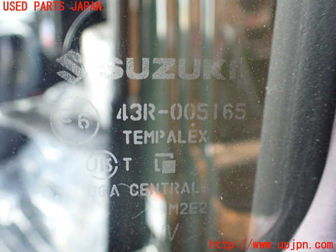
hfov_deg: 60.0
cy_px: 126
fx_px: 291
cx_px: 168
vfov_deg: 46.8
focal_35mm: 30
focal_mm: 5.4
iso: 800
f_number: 2.3
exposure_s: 1/125
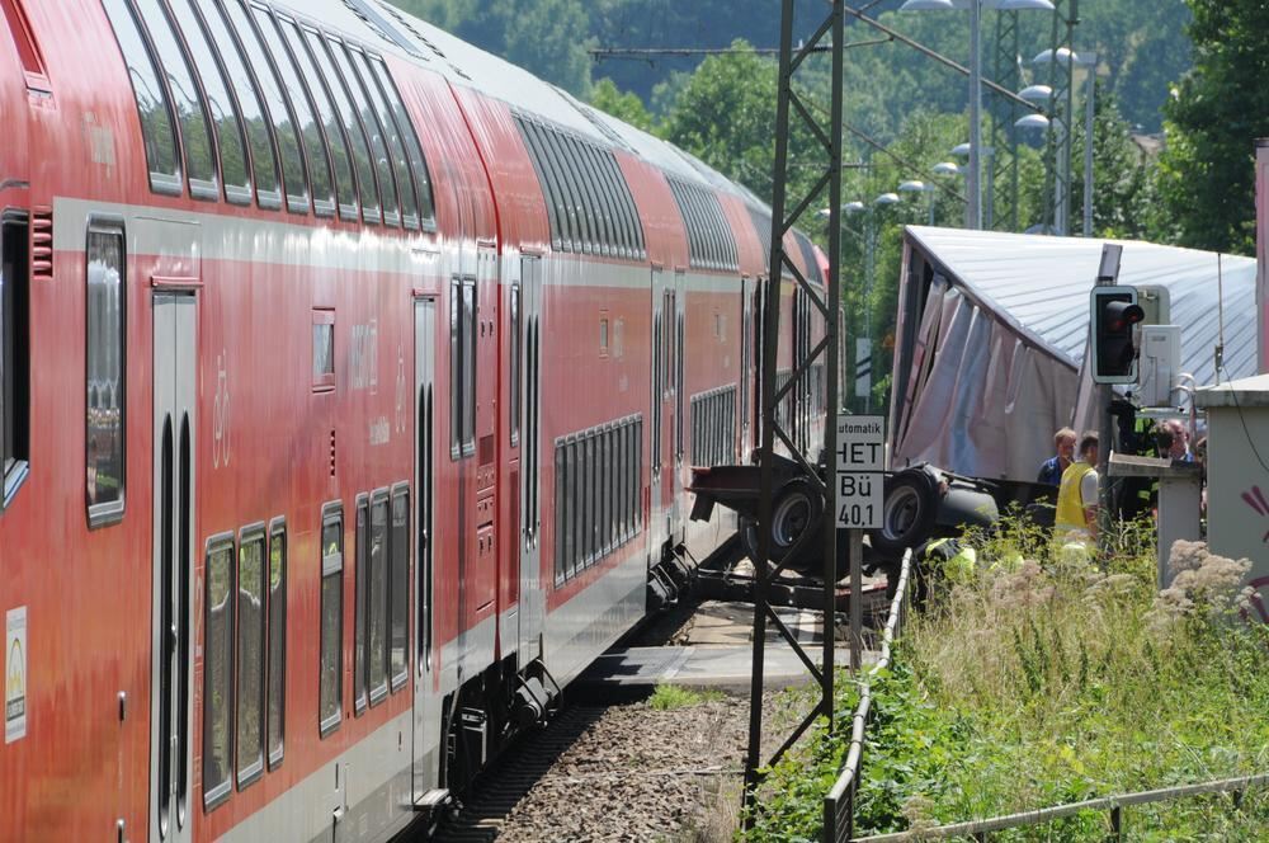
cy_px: 422
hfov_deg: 6.9
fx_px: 10561
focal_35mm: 300
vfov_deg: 4.6
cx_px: 634
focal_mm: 200
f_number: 11
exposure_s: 1/500
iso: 500
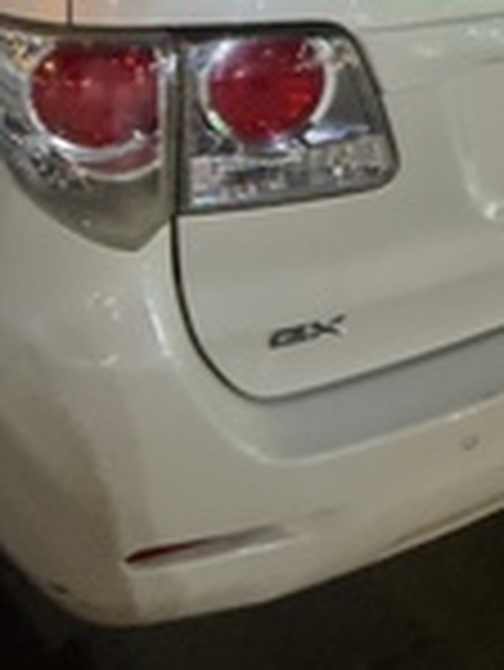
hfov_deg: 33.4
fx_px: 834
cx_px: 182
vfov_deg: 39.2
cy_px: 16
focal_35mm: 43
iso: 1250
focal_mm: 2.22
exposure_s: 1/30
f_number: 2.2
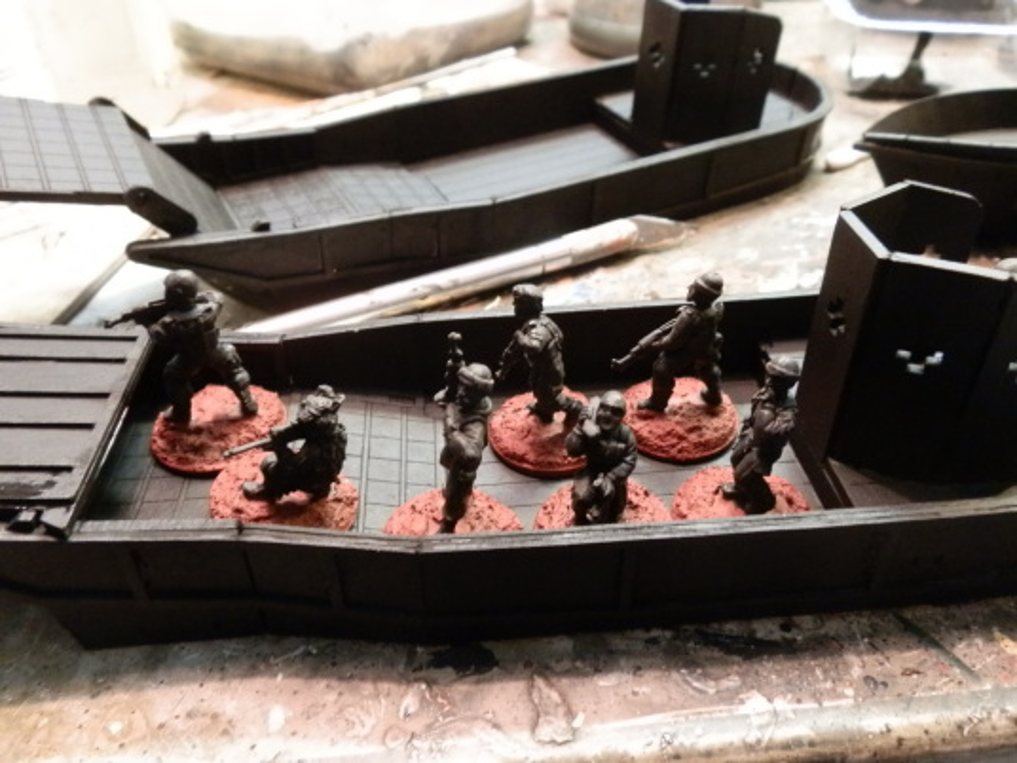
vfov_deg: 49.7
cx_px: 508
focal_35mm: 28
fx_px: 823
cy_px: 382
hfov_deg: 63.4
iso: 400
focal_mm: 5
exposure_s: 1/15
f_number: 3.1
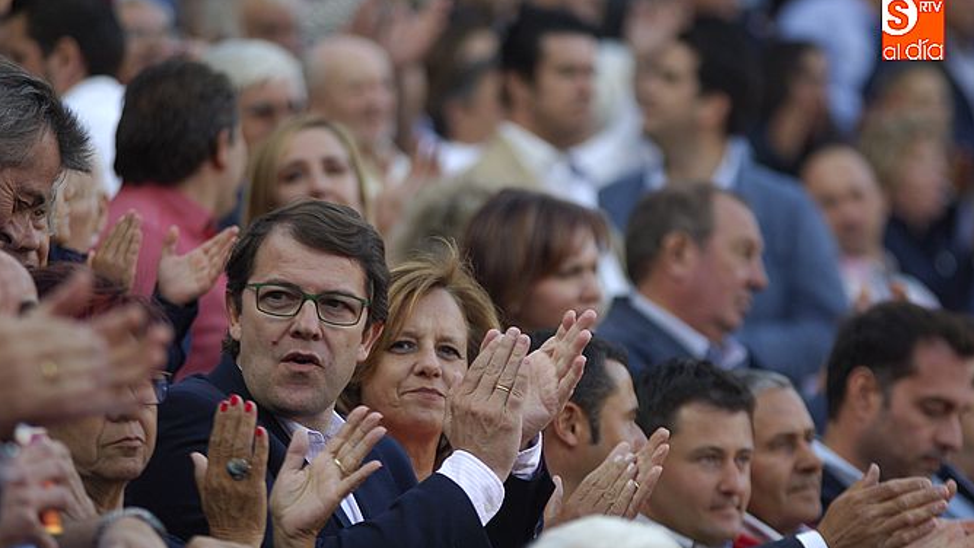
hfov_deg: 6.9
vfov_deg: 3.9
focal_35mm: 315
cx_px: 487
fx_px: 8137
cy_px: 292
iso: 400
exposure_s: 1/400
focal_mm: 200
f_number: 2.8
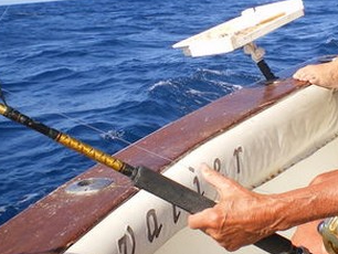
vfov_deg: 19.8
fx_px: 723
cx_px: 229
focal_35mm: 74
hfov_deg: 26.1
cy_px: 63
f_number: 4.6
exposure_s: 1/320
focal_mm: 6.3
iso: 50
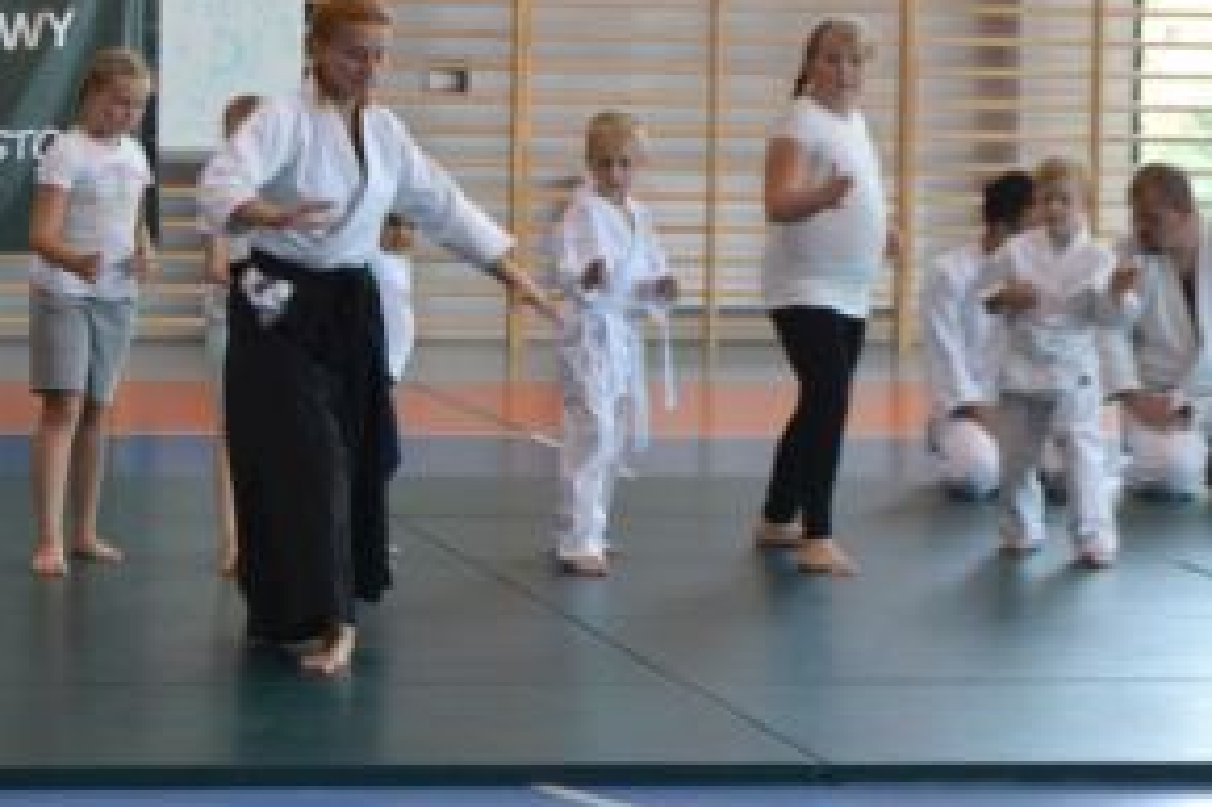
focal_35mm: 143
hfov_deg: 14.3
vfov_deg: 9.5
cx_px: 280
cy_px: 79
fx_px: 4811
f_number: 5.3
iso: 400
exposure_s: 1/50
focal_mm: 46
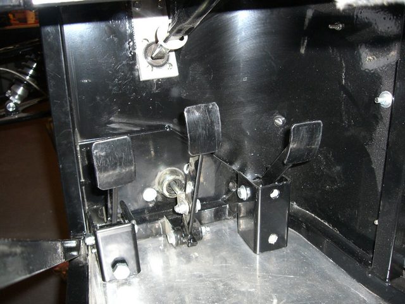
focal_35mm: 38
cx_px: 202
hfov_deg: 49.0
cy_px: 152
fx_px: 445
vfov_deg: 37.7
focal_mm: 6.2
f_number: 2.7
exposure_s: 1/60
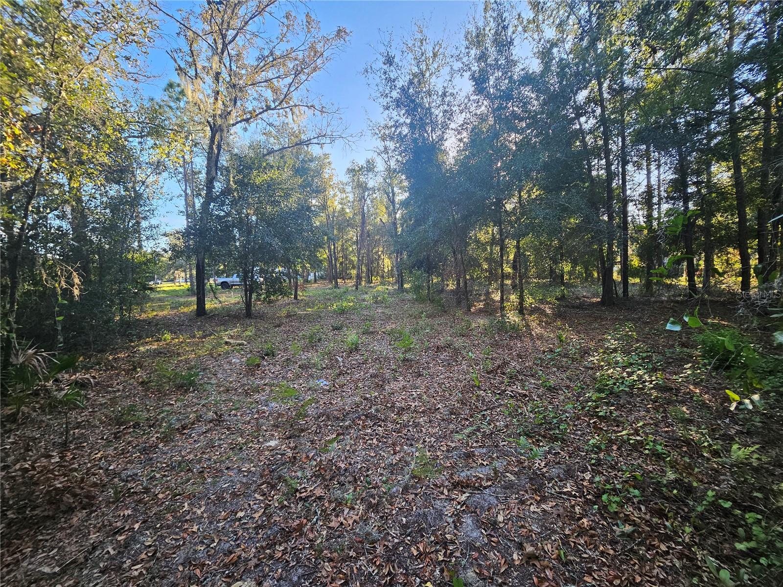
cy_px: 294
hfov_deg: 106.2
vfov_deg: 89.9
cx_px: 392
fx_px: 294
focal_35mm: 13
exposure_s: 1/120
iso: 40
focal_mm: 1.7
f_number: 2.2
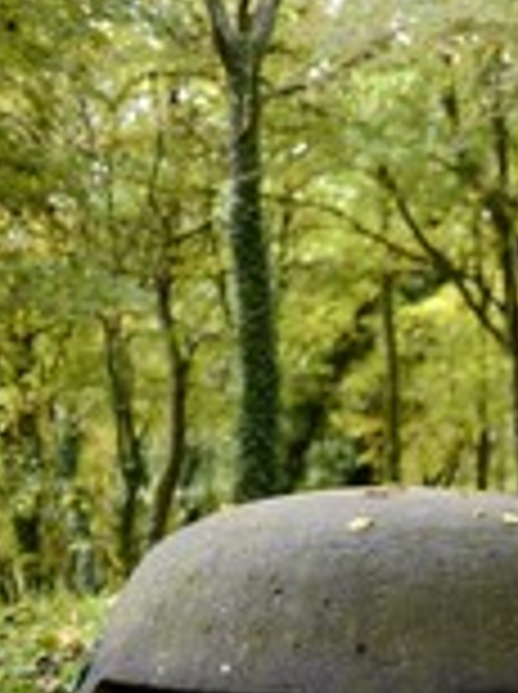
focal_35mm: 105
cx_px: 869
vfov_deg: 18.5
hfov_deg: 13.0
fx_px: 2101
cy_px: 612
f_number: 2.8
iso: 200
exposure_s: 1/125
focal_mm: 40
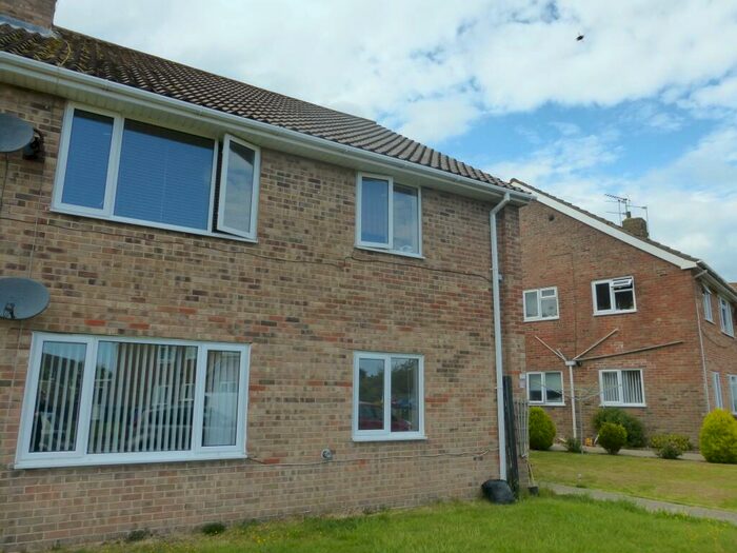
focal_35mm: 25
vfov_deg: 54.9
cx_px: 368
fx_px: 532
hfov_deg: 69.4
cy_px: 276
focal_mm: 4.3
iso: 200
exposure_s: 1/800
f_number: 3.5
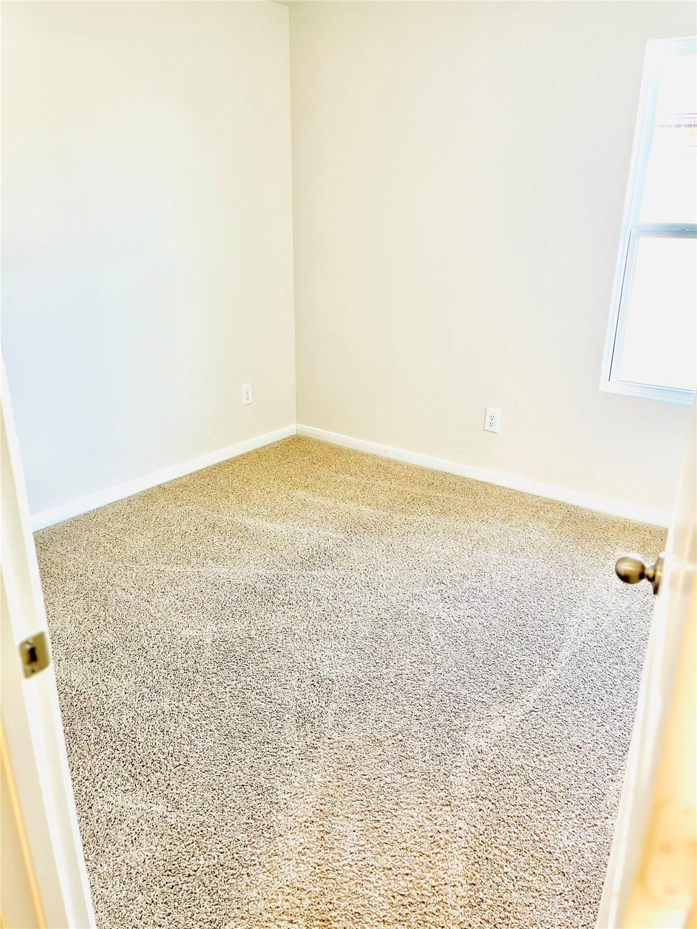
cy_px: 464
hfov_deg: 53.1
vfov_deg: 67.3
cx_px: 348
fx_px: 698
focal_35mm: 26
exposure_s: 1/60
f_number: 1.6
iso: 64
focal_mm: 5.1
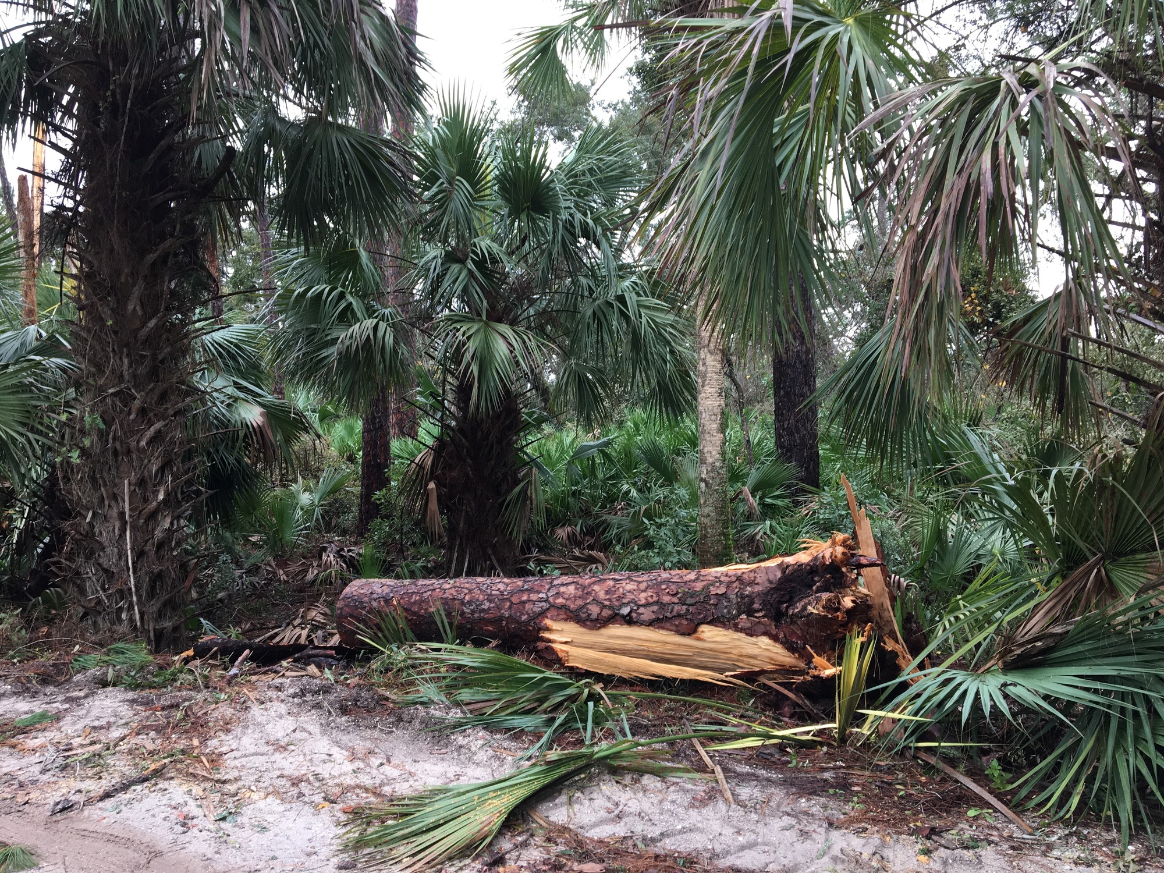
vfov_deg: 48.2
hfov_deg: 61.7
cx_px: 582
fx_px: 975
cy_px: 436
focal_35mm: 29
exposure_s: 1/120
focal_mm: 4.15
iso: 32
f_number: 2.2
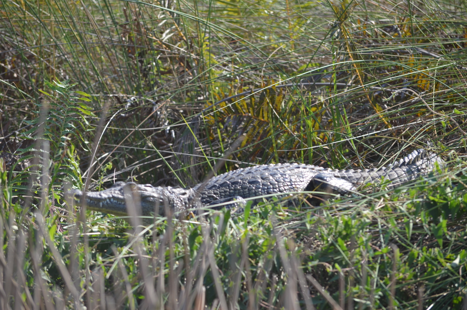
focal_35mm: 300
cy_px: 155
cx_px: 234
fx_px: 3884
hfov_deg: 6.9
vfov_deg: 4.6
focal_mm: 200
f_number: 5.6
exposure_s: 1/500
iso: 200
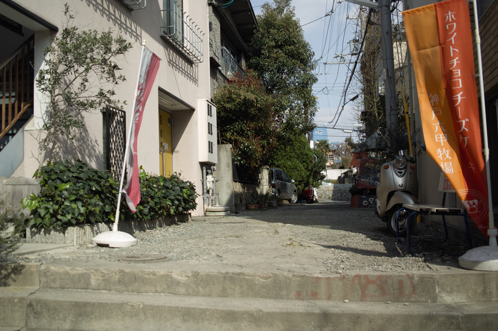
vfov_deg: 32.6
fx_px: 567
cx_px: 249
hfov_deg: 47.4
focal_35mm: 41
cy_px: 166
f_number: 2.8
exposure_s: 1/1250
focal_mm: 24.2
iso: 100
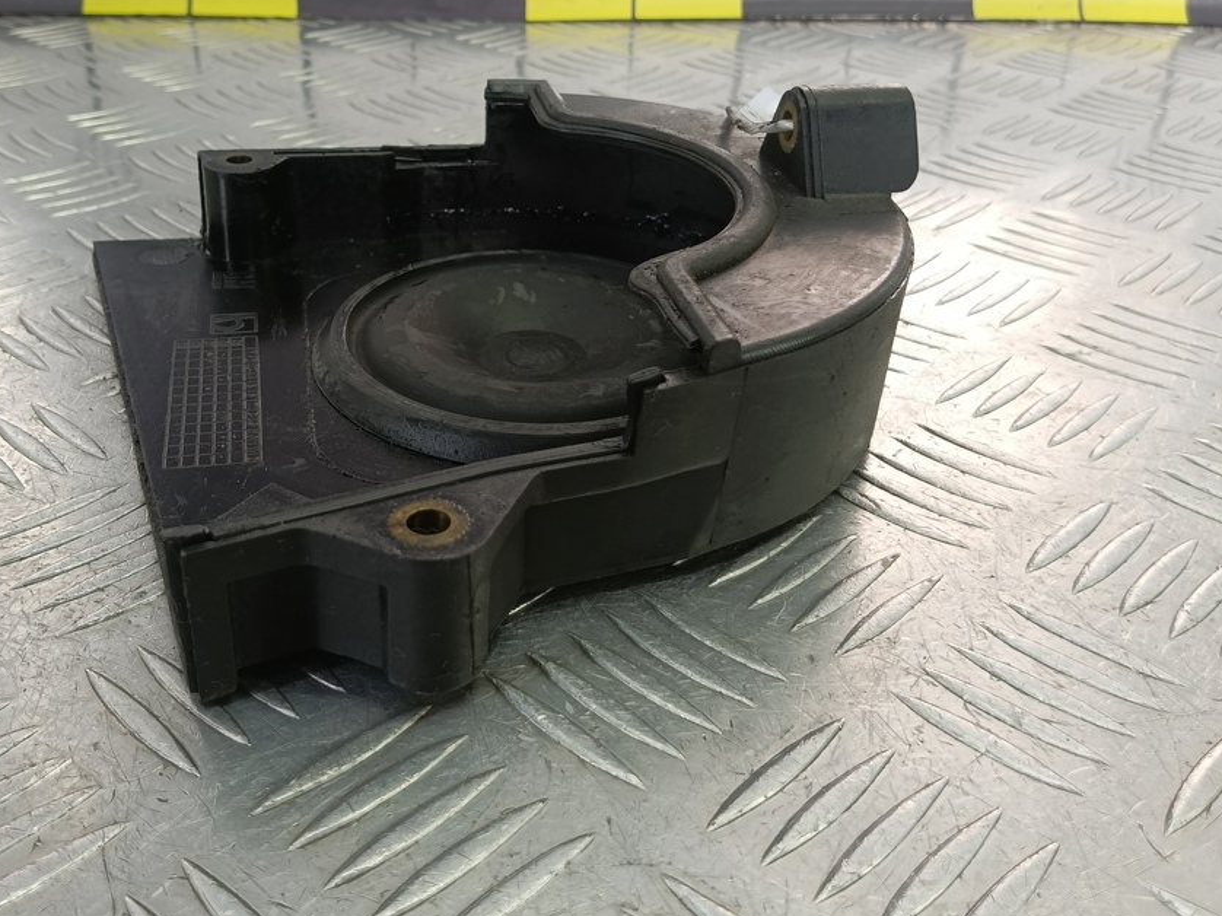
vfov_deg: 42.8
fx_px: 1165
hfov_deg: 55.2
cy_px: 387
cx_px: 526
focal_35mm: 33
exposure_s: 1/50
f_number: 1.6
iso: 104
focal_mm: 4.11
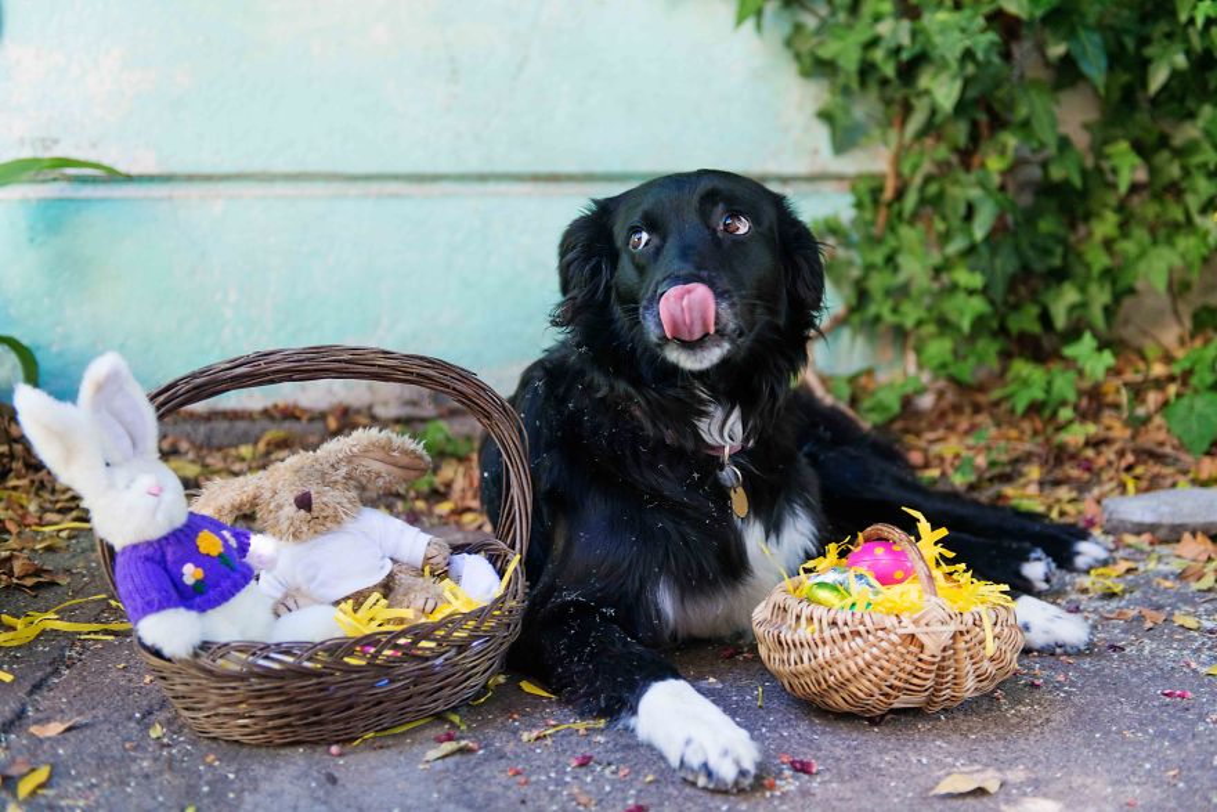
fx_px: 1623
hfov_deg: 41.1
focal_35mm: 48
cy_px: 406
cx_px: 608
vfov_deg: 28.1
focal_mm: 48
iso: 800
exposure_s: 1/100
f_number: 2.8
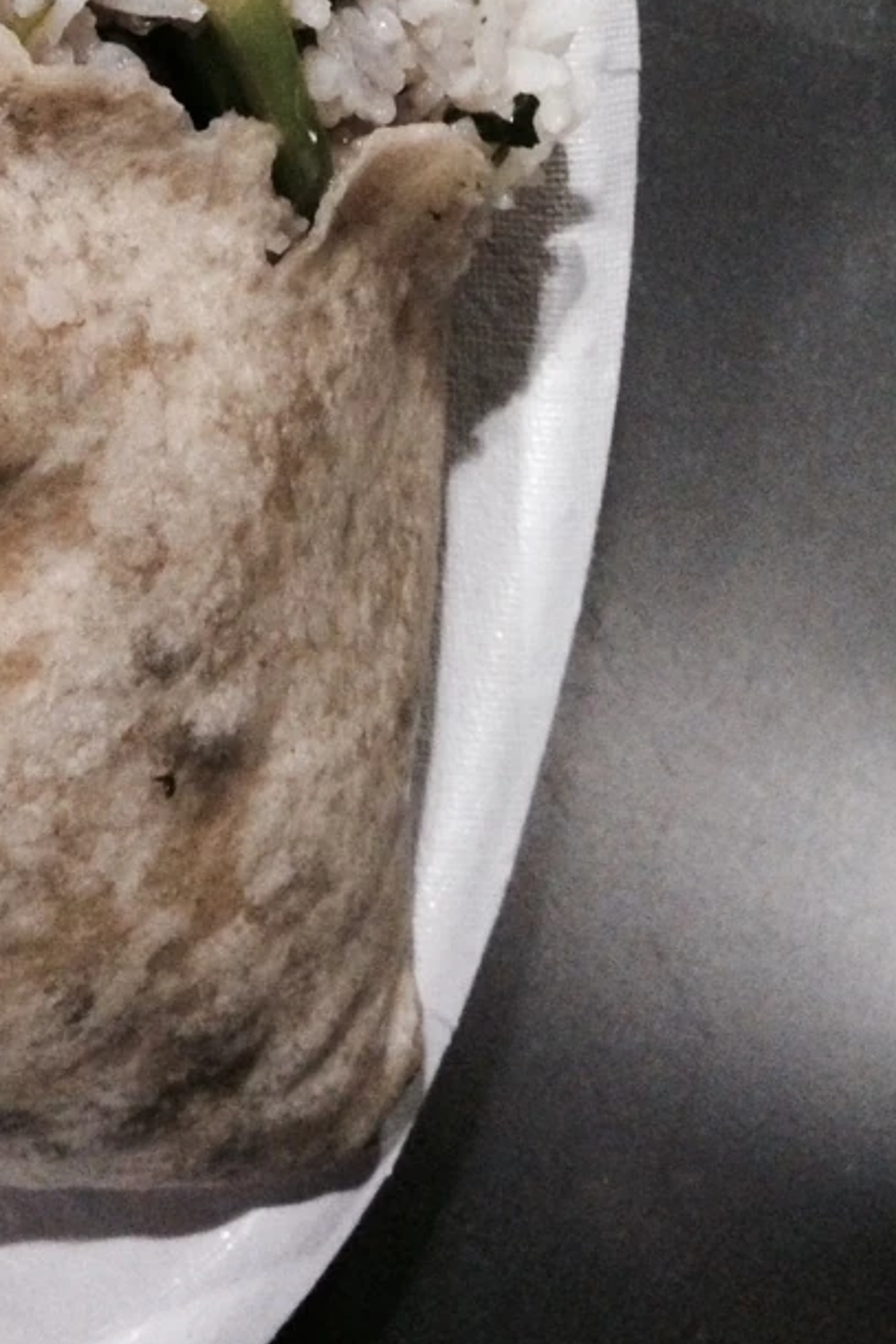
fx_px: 2686
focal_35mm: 72
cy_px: 79
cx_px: -35
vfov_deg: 26.9
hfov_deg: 18.4
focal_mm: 4.12
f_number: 2.4
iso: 400
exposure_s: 1/17
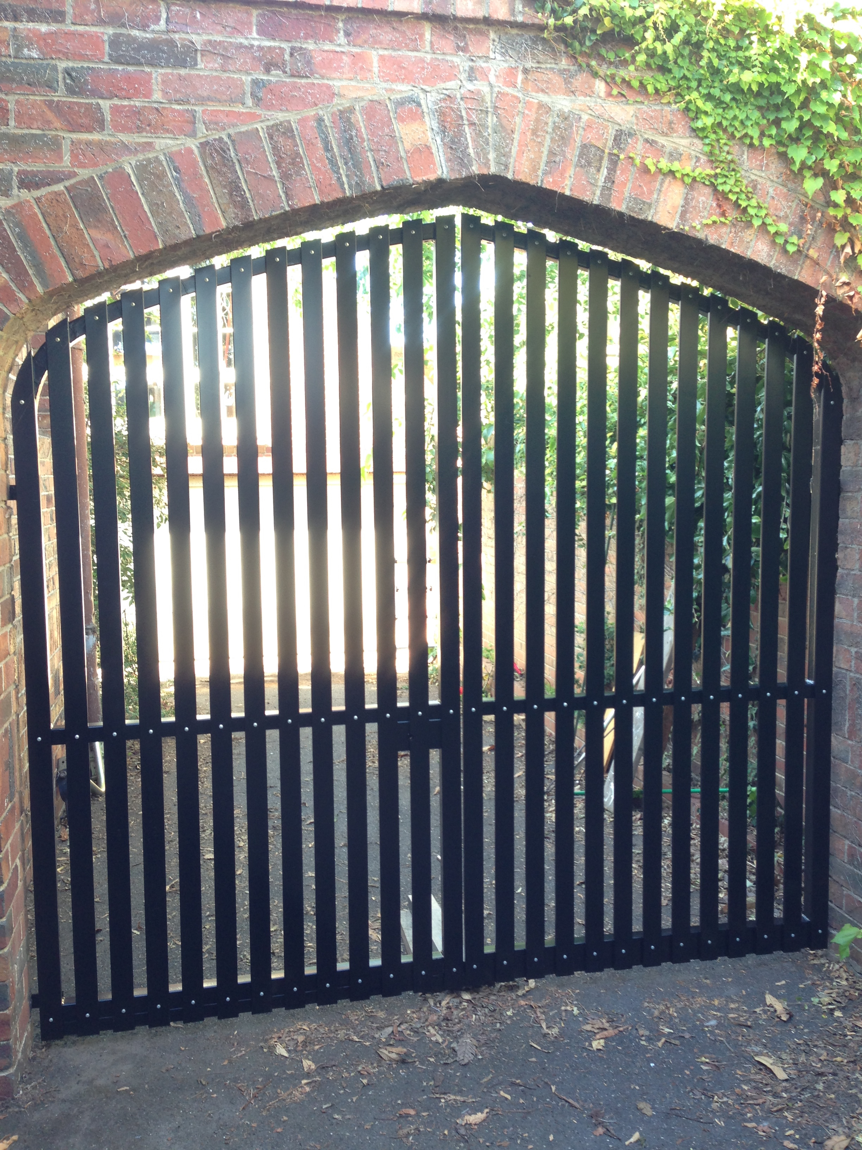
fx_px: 1096
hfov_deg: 42.9
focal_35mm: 33
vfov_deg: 55.4
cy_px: 575
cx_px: 431
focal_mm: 4.12
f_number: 2.4
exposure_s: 1/24
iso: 50
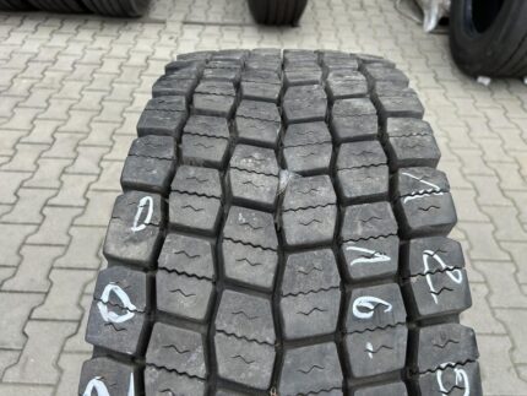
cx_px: 264
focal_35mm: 26
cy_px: 198
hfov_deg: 67.3
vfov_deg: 53.1
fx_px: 396
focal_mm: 5.7
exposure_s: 1/1029
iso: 50
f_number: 1.5
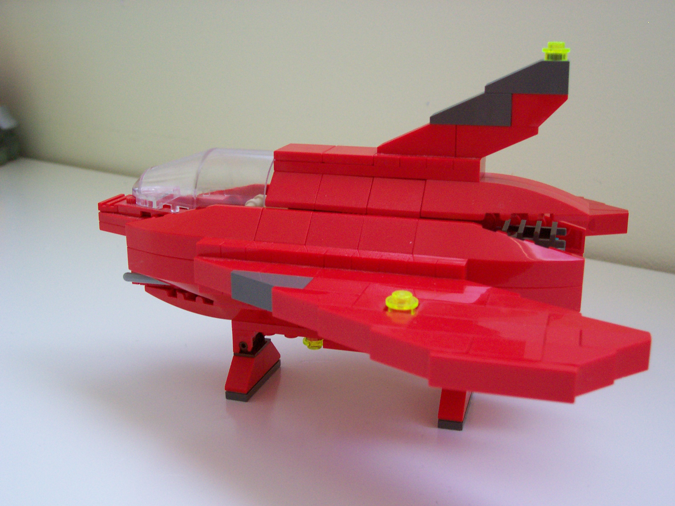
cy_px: 253
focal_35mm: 42
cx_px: 338
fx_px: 819
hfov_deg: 44.8
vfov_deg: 34.3
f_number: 2.9
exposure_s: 1/8
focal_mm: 7
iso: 160
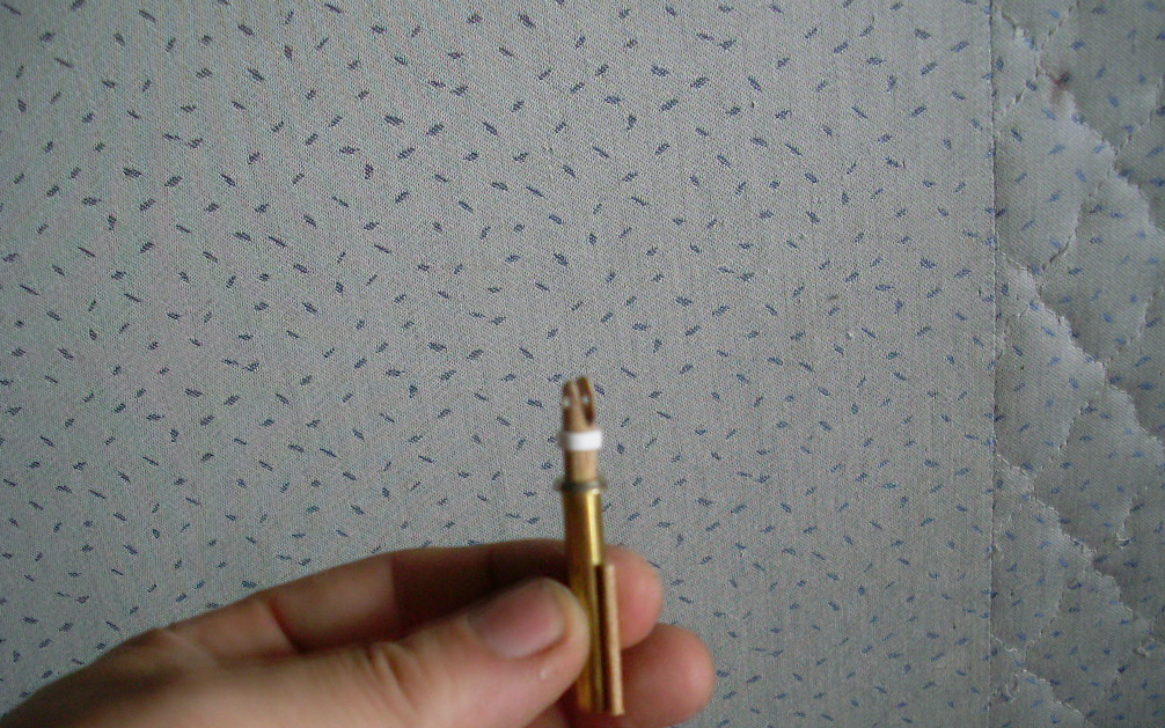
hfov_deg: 48.2
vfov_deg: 31.2
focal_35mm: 41
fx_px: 1302
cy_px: 424
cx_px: 577
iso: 200
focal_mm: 6.3
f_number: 3
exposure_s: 1/20
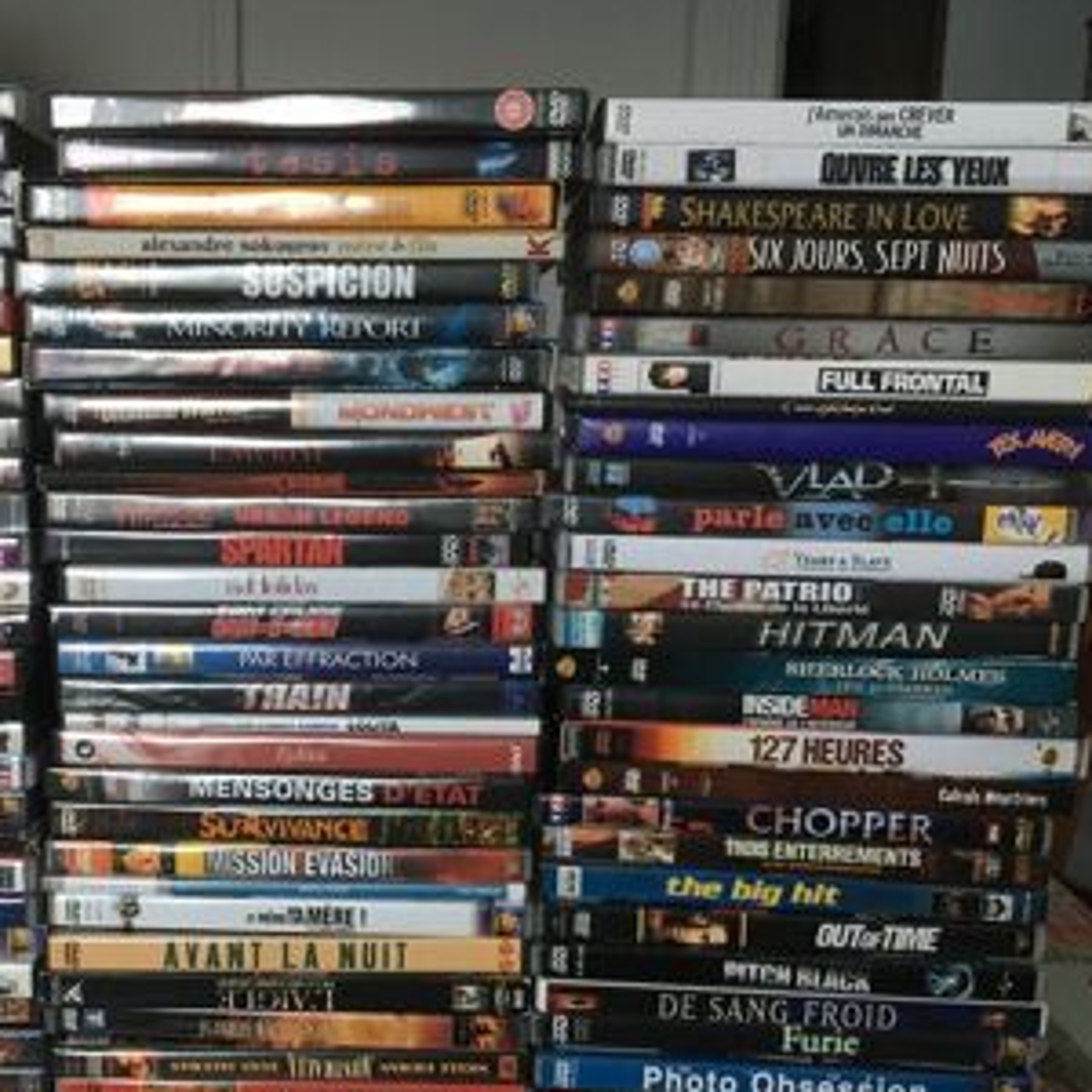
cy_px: 637
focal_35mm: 41
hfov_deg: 40.3
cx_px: 349
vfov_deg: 40.8
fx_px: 1463
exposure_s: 1/33
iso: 125
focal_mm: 4.15
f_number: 2.2
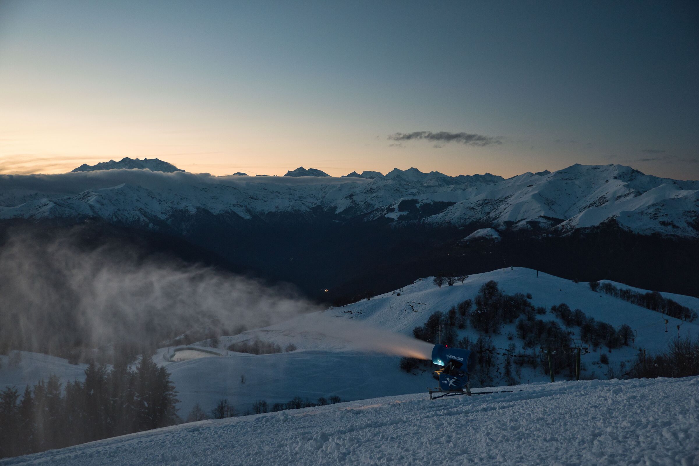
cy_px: 233
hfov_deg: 50.7
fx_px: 738
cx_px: 350
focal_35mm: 38
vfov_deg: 35.1
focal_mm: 38
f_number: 4
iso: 1800
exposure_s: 1/40
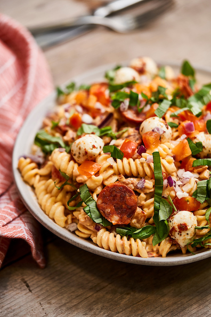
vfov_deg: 22.4
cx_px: 106
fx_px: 799
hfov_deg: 15.0
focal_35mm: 91
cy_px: 160
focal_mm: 90
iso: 400
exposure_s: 1/125
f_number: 2.8
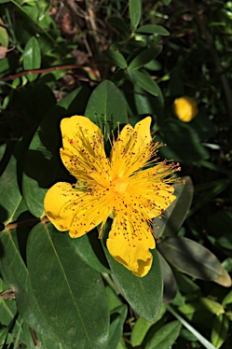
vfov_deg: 60.3
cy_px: 172
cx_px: 108
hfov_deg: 42.3
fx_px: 300
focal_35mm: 31
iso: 25
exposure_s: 1/4525
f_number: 2.2
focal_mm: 4.15
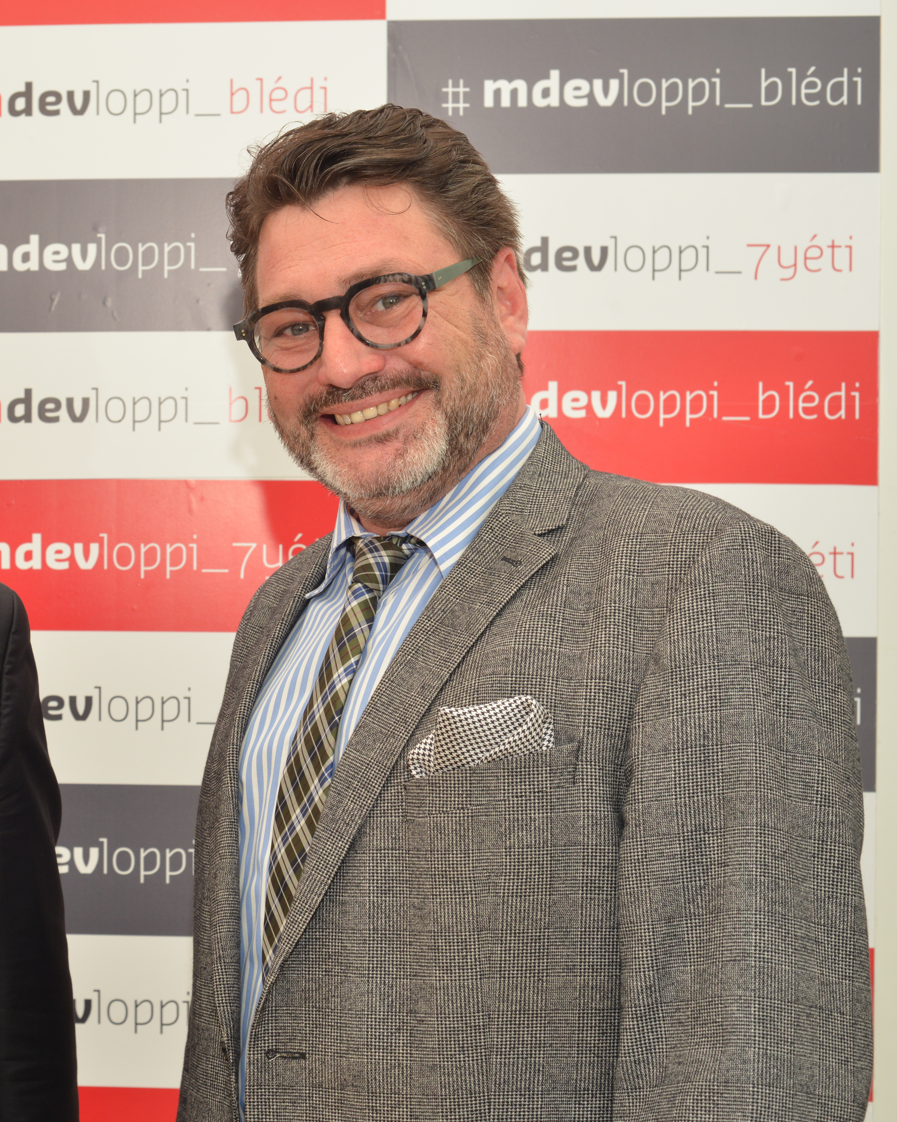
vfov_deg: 26.8
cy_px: 566
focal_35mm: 71
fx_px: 2356
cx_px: 91
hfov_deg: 21.1
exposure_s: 1/125
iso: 800
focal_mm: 50
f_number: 9
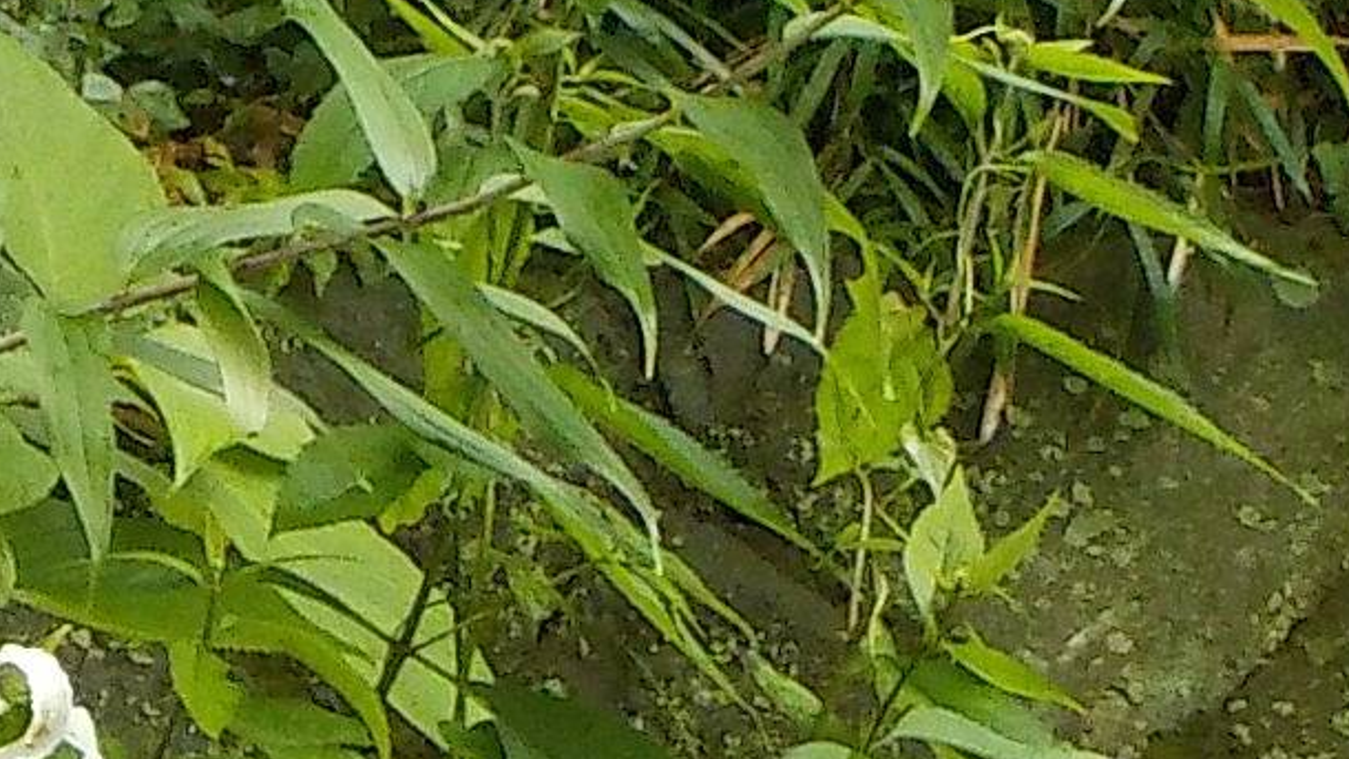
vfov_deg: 3.3
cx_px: -179
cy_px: 1109
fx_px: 13055
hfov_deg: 5.9
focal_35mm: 365
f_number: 5.9
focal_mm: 12.3
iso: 320
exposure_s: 1/125
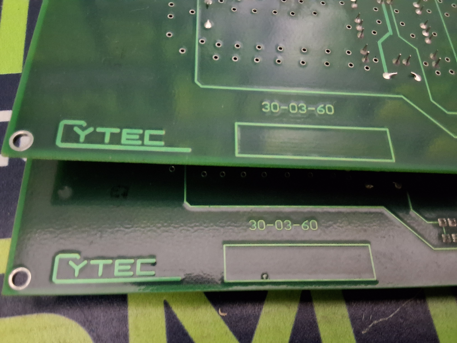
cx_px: 228
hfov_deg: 63.4
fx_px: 370
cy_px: 172
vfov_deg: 49.7
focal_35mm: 28
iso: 640
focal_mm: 2.91
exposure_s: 1/17
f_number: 1.9
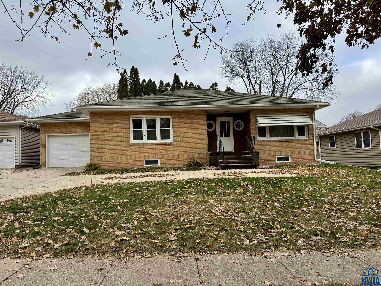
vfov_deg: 56.8
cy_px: 143
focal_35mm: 24
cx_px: 190
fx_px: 264
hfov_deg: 71.6
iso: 80
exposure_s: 1/2041
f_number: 1.78
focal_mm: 6.76
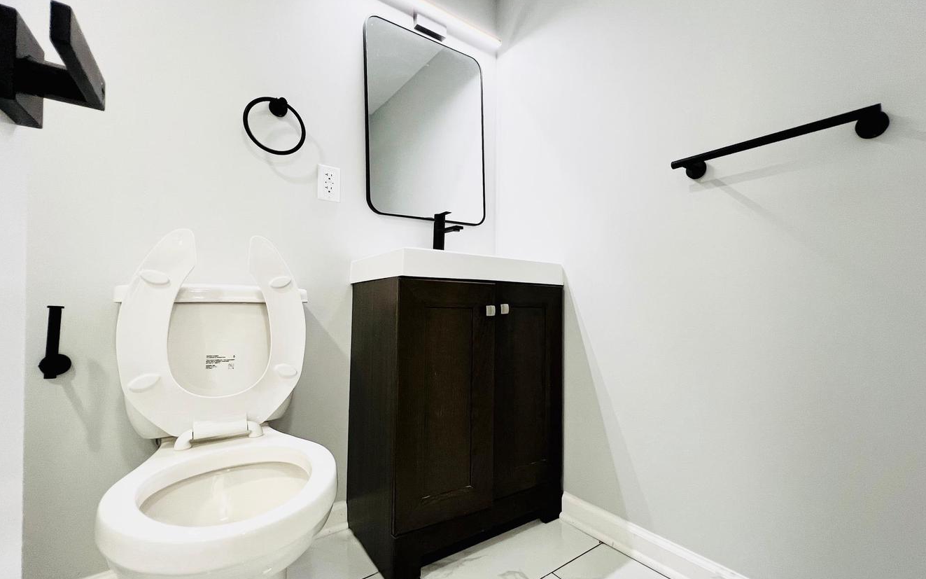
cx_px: 503
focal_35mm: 15
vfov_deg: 74.7
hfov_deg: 101.2
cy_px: 307
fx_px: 379
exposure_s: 1/120
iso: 200
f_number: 1.8
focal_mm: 1.57
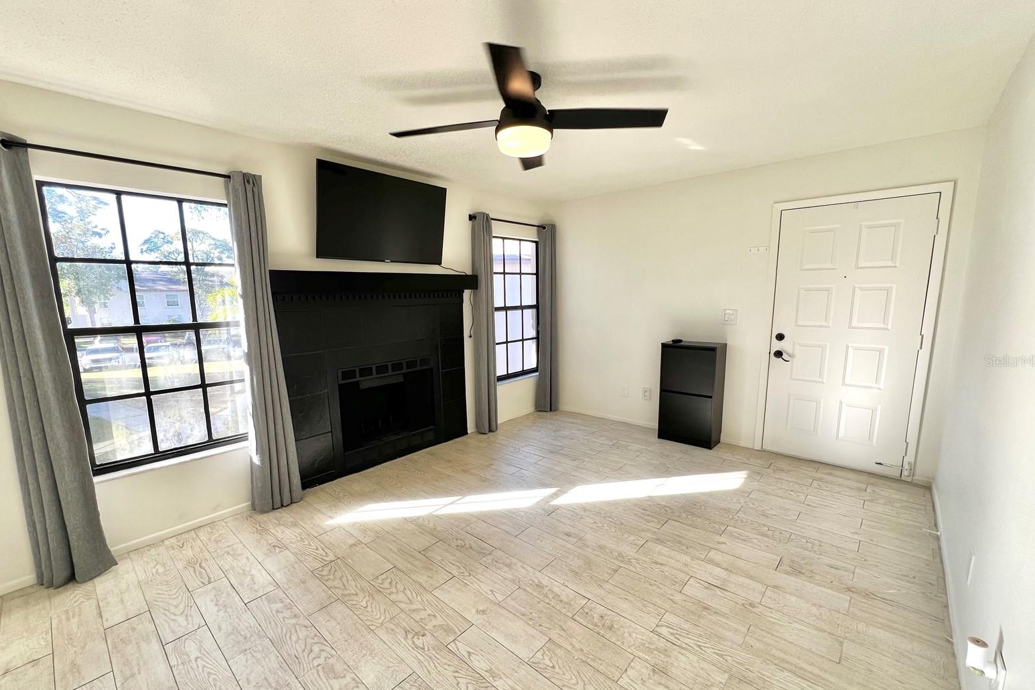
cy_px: 360
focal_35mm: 14
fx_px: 402
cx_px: 512
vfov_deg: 81.2
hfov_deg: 104.3
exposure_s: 1/99
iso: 50
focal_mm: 1.57
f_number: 1.8
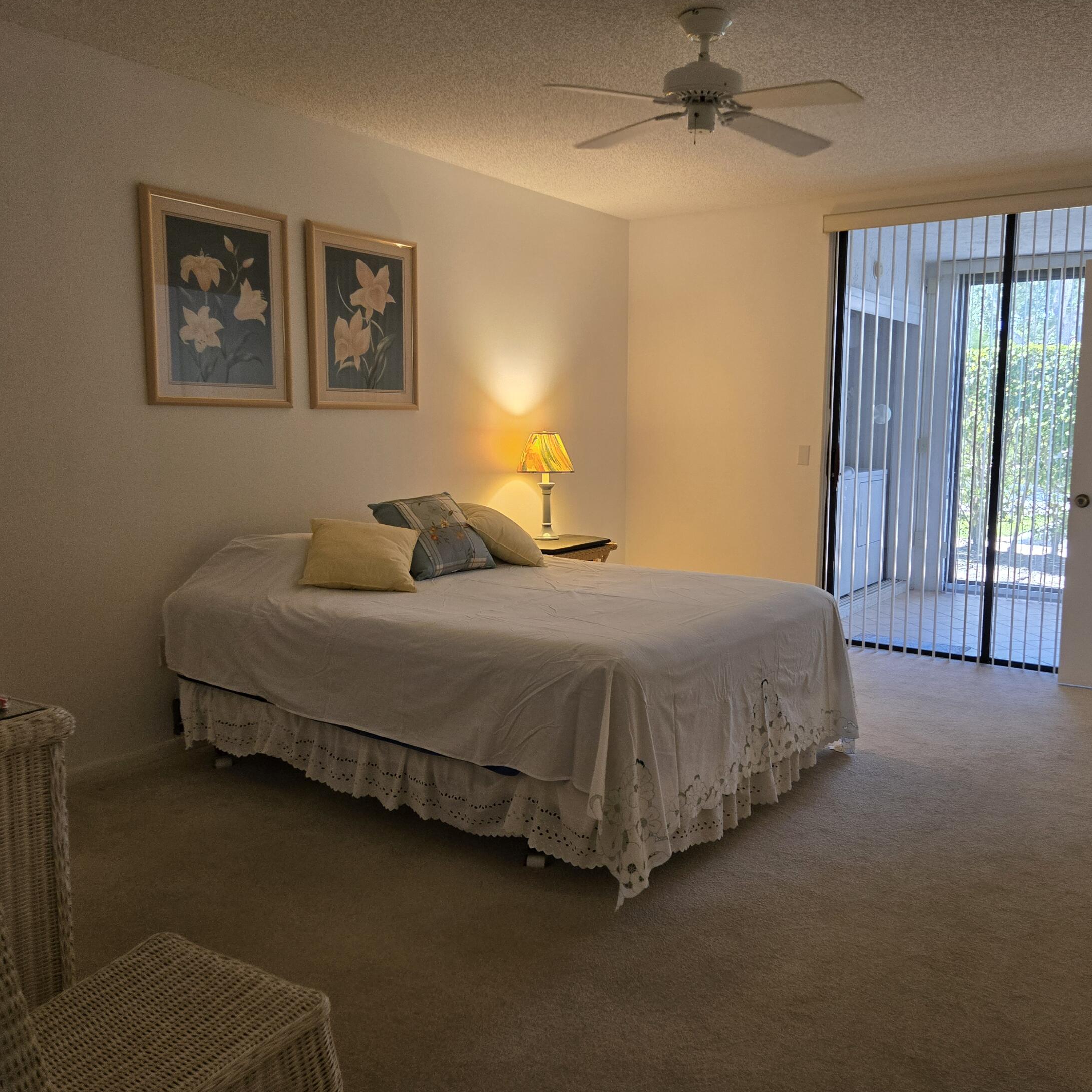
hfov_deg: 56.9
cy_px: 543
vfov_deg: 57.3
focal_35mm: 28
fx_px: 999
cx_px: 647
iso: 250
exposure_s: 1/120
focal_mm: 5.4
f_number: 1.8
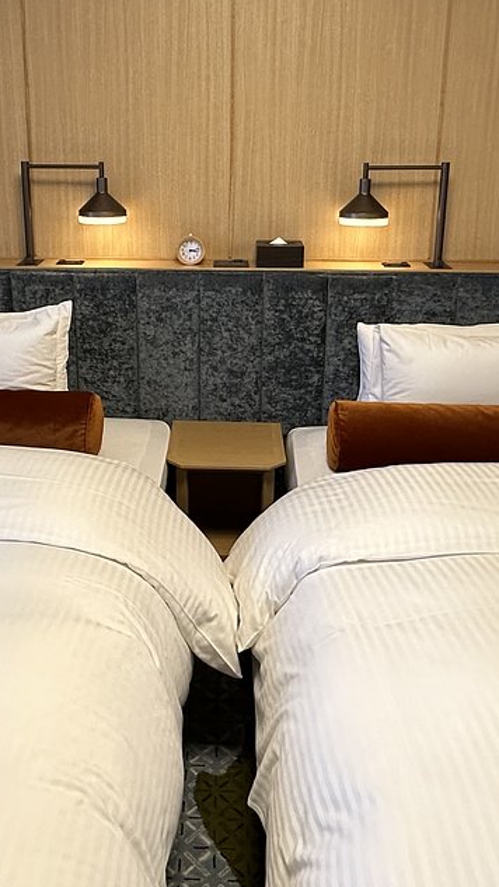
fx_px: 870
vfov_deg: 53.9
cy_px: 392
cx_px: 191
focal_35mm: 37
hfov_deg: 31.9
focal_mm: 2.22
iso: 250
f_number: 2.2
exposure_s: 1/60
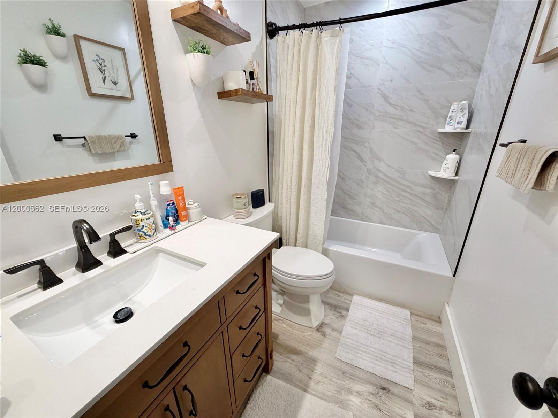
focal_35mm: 14
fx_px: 226
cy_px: 209
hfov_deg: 102.1
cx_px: 279
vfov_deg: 85.7
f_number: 2.2
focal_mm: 2.22
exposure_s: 1/120
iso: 200
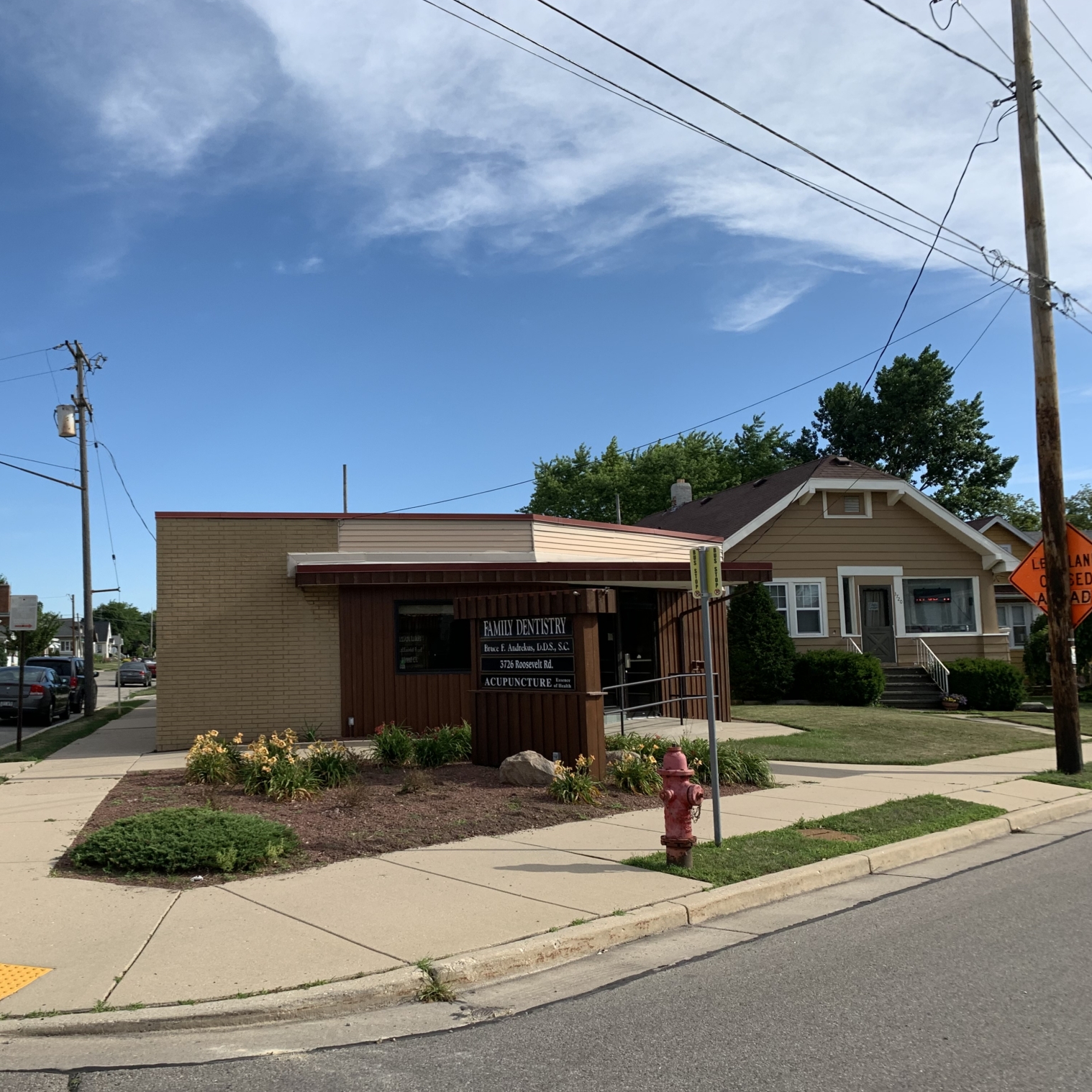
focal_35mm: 31
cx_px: 373
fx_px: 1106
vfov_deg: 52.5
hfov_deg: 51.7
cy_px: 542
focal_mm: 4.25
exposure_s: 1/2257
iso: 25
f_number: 1.8
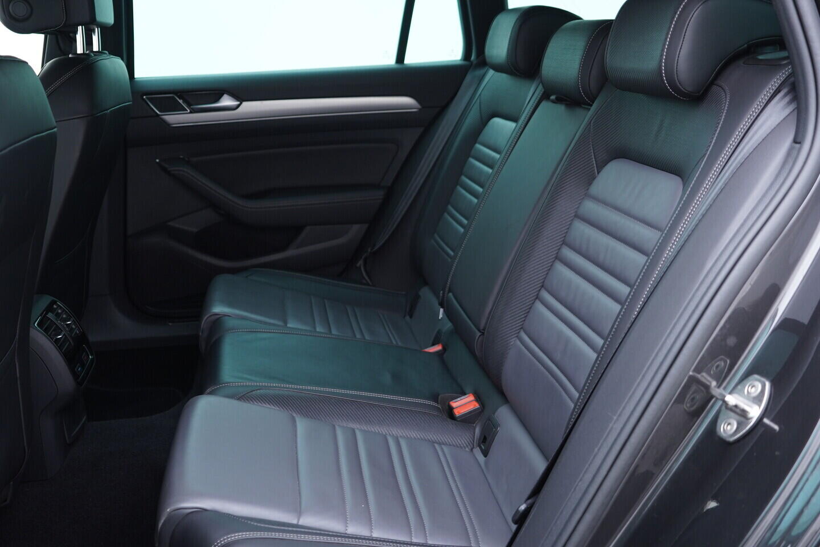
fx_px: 820
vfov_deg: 36.9
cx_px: 410
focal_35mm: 36
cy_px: 274
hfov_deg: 53.1
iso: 400
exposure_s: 1/40
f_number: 2.8
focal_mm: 24
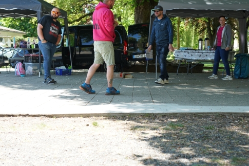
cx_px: 118
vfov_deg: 20.9
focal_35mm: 65
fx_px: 449
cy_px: 83
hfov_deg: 31.0
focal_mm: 45
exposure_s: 1/640
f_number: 3.5
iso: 500
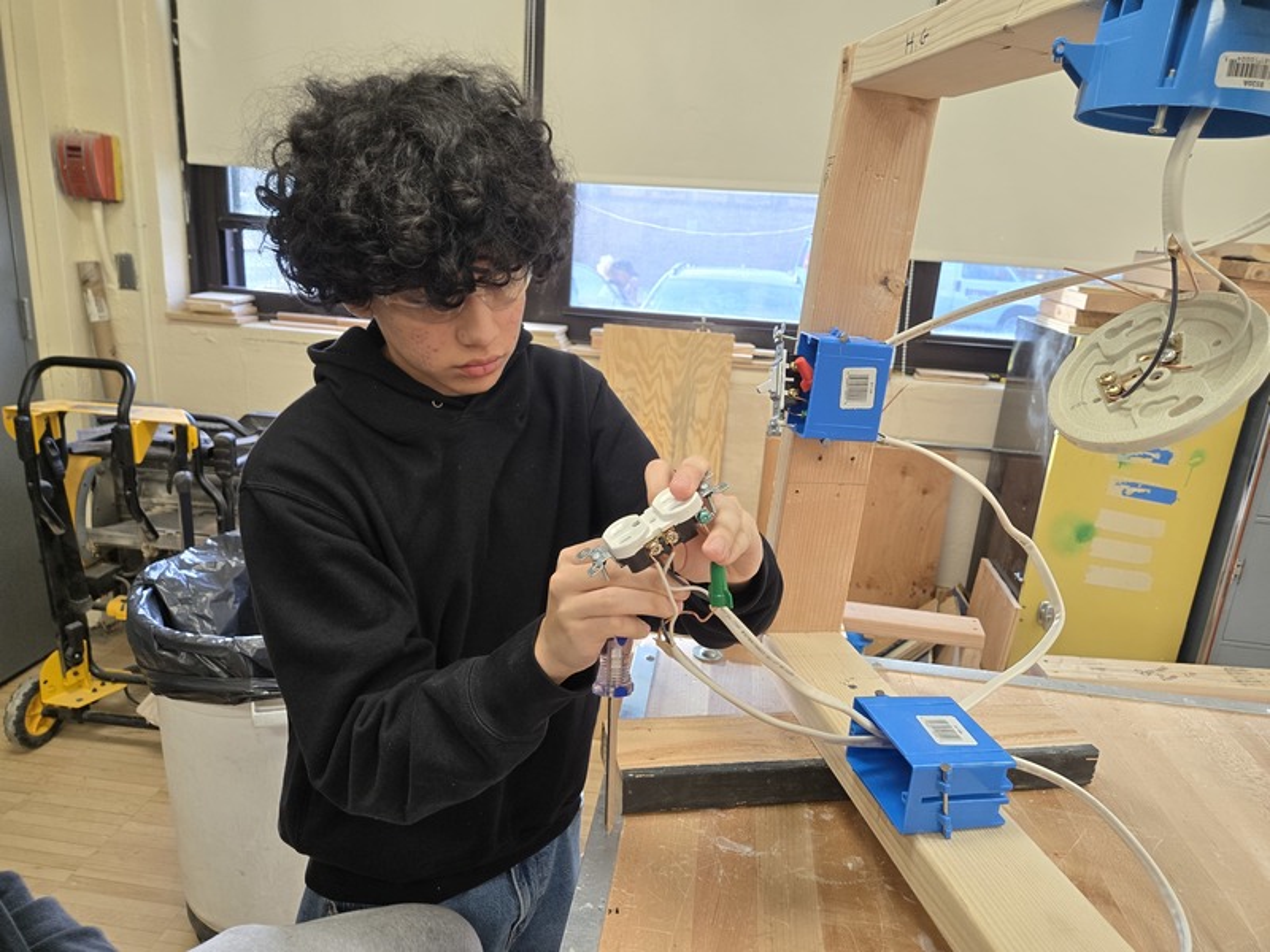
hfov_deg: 73.9
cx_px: 635
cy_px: 476
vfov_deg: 58.9
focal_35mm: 23
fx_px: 844
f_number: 1.8
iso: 160
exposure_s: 1/120
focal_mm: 5.4
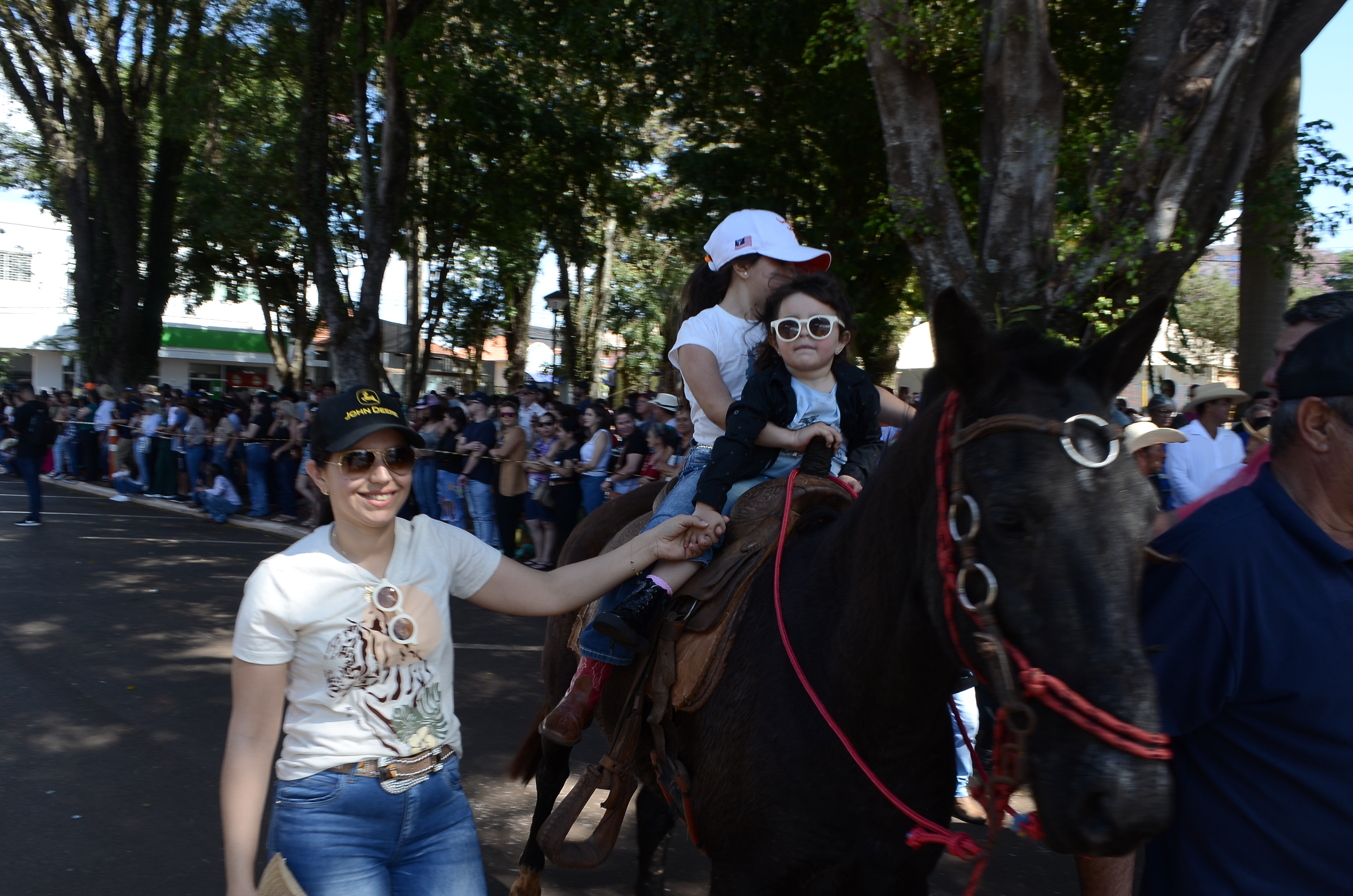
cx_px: 676
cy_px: 448
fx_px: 1013
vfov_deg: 47.7
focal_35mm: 27
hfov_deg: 67.5
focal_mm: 18
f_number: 10
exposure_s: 1/60
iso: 200
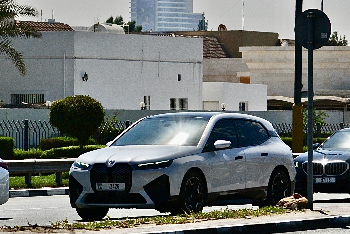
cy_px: 117
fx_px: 803
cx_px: 175
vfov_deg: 16.6
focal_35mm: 82
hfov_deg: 24.6
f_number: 7.1
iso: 140
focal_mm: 55
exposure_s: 1/2000
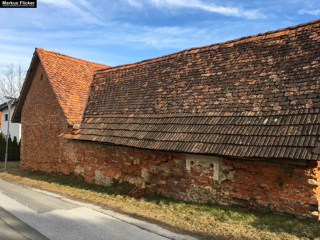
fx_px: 268
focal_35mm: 29
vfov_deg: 48.2
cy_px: 120
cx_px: 160
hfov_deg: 61.7
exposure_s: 1/800
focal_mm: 4.15
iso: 25
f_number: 2.2
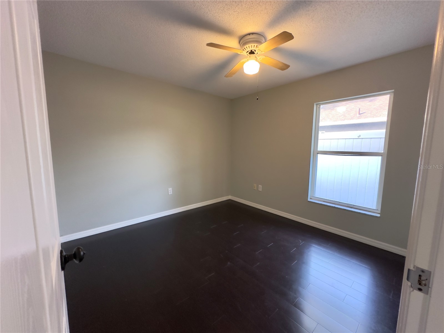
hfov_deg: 102.1
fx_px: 180
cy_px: 166
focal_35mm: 14
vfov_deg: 85.7
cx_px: 222
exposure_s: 1/60
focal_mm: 2.22
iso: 400
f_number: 2.2
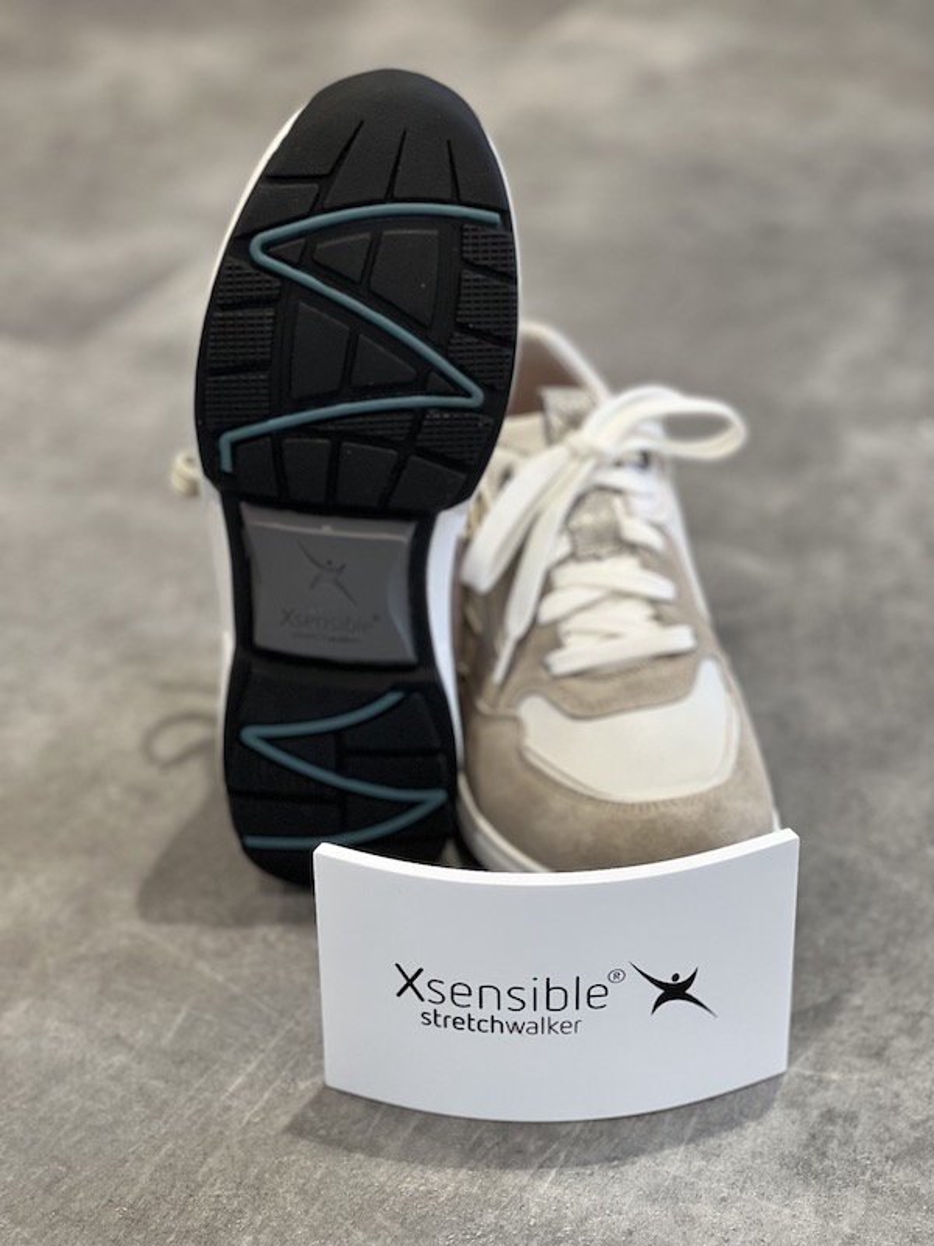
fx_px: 2770
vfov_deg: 25.3
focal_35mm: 77
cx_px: 467
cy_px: 623
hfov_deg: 19.1
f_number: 2.8
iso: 125
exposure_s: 1/54
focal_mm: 9
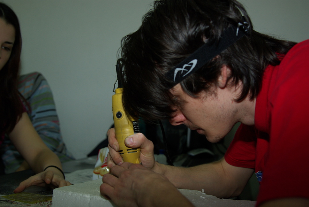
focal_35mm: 50
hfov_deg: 39.9
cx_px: 154
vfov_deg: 27.3
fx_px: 425
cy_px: 104
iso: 250
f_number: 4
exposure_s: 1/50
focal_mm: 33
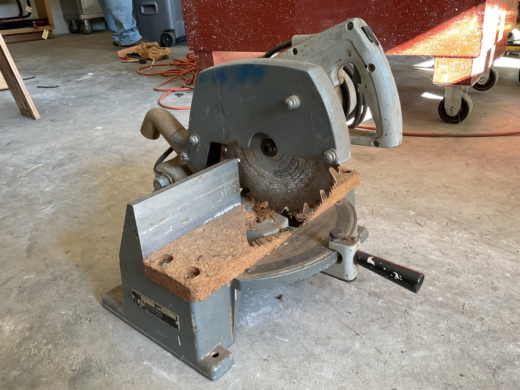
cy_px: 195
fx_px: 436
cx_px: 260
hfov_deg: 61.7
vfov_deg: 48.2
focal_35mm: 29
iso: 64
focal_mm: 3
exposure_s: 1/60
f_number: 1.8
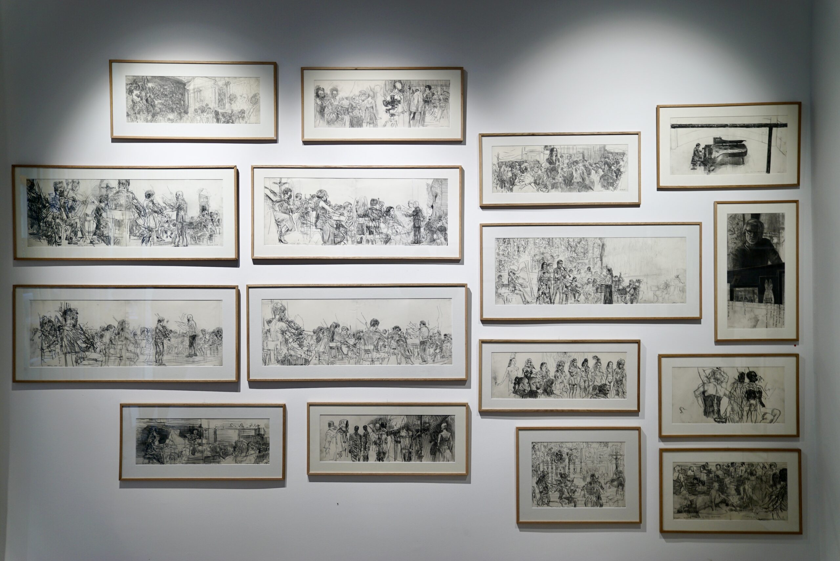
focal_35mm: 37
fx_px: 864
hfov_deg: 51.9
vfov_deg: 36.0
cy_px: 280
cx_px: 420
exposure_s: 1/50
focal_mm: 37
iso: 250
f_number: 2.8
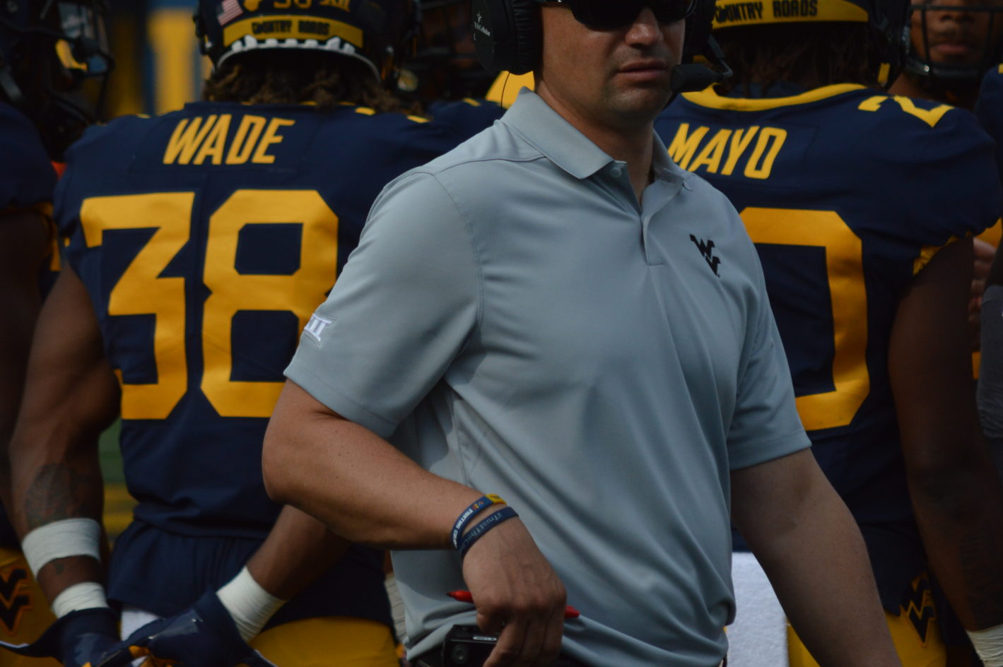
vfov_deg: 3.2
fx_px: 12055
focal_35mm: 433
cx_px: 532
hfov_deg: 4.8
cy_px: 213
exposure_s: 1/2500
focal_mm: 200
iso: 400
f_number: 5.6
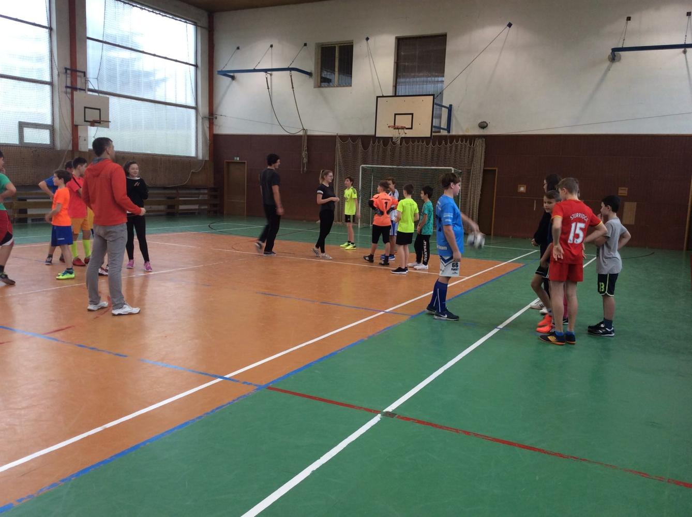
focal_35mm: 32
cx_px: 346
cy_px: 258
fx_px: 639
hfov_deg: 56.9
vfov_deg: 44.0
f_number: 2.4
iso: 40
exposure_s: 1/25
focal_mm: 3.3
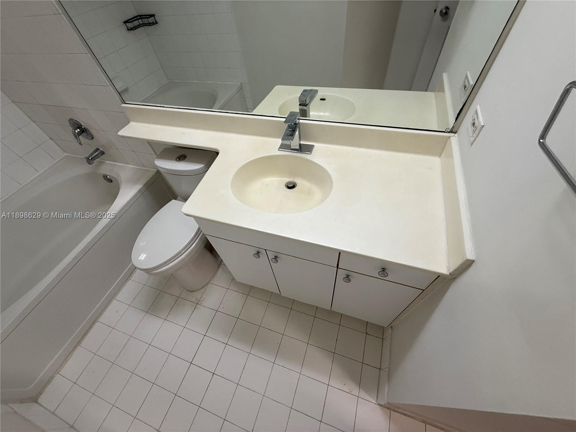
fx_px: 233
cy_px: 216
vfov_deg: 85.7
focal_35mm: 14
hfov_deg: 102.1
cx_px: 288
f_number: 2.2
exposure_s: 1/120
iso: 160
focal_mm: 2.22
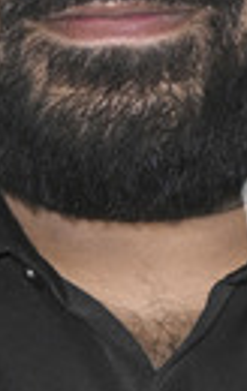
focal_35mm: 359
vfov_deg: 5.8
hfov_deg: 3.7
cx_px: 124
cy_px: 54
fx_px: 3841
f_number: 5.6
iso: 2000
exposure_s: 1/320
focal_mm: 77
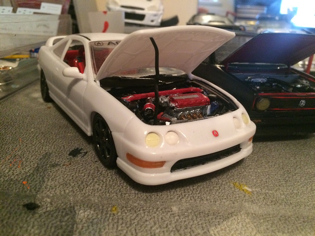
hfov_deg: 61.7
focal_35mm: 29
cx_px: 158
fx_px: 264
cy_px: 118
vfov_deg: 48.2
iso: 320
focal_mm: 4.15
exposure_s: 1/15
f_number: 2.2
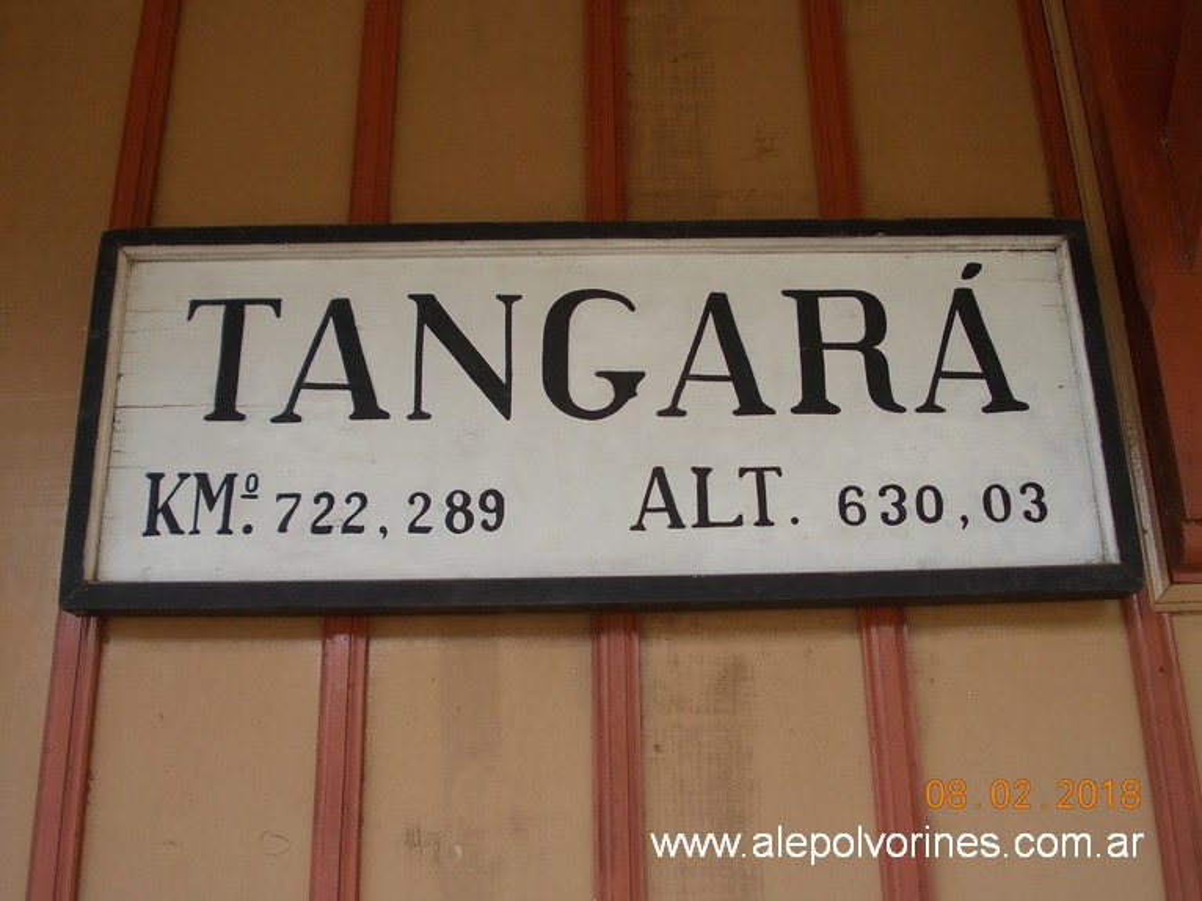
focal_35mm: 38
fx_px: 1319
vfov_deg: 37.7
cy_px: 450
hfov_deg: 49.0
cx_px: 601
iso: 80
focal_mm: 5.3
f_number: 3.1
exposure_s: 1/200
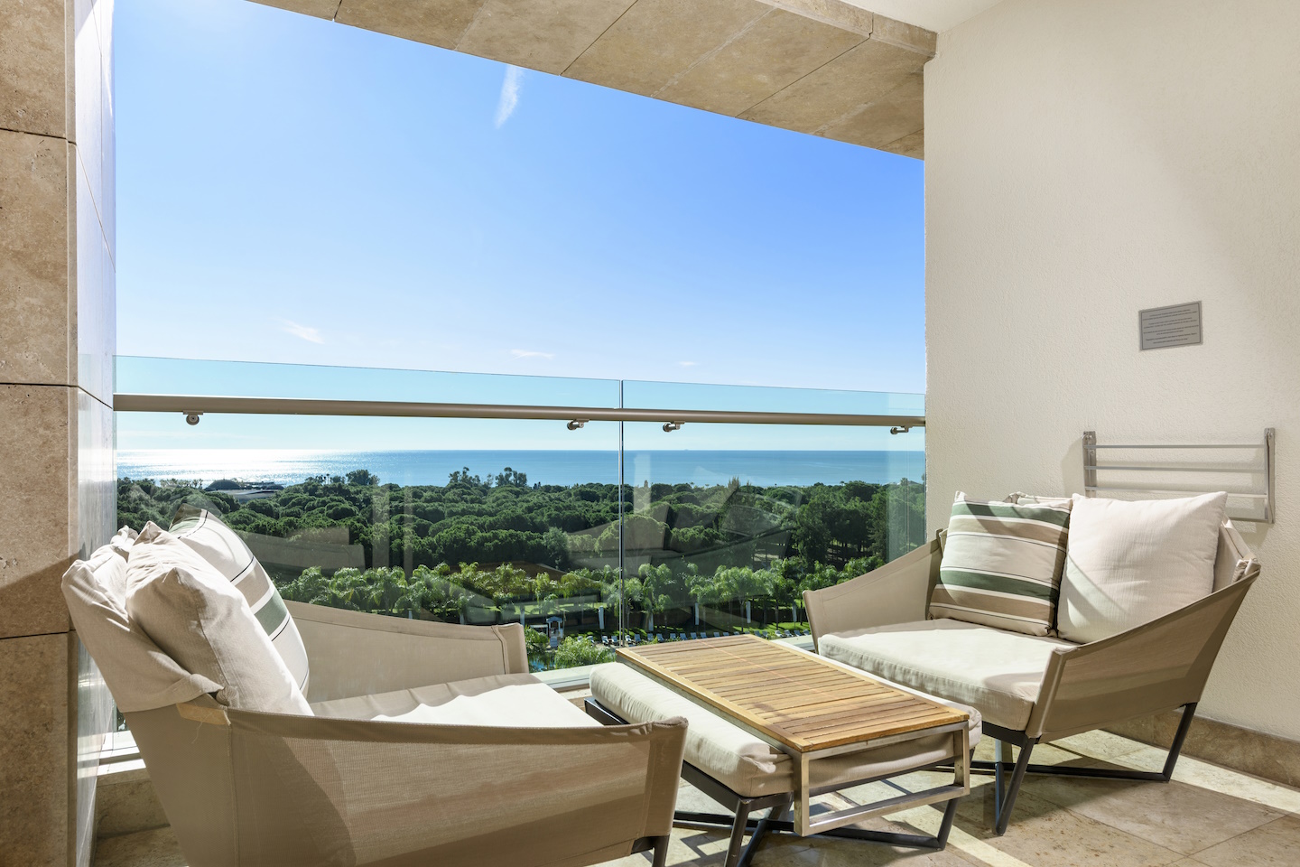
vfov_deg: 55.1
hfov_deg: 76.1
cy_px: 434
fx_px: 830
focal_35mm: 23
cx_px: 650
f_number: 11
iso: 100
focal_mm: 23
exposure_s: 1/125
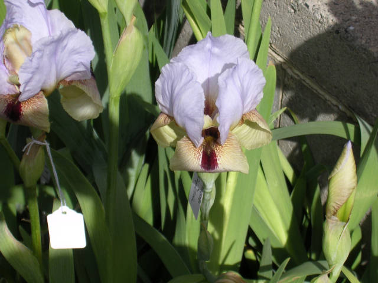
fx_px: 1092
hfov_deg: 19.6
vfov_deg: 14.8
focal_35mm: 100
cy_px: 142
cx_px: 189
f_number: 4.5
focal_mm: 15.2
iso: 100
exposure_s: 1/381
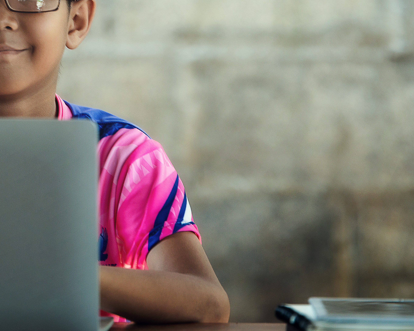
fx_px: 6237
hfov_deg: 3.8
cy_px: 55
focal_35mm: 509
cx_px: 136
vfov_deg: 3.0
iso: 200
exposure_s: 1/125
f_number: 2.8
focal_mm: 200
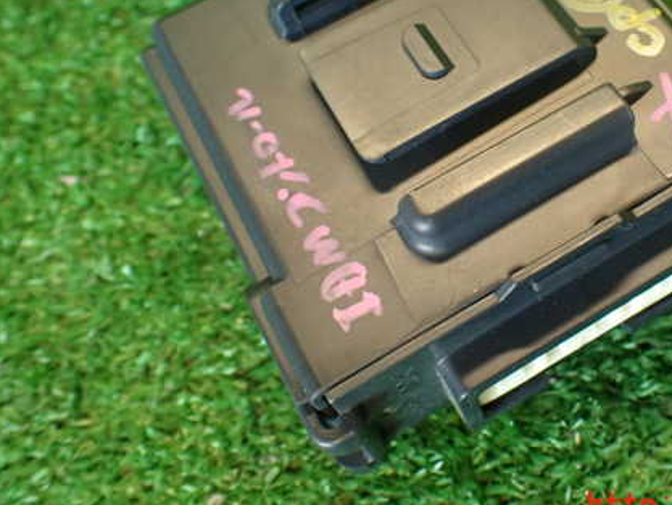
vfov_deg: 31.3
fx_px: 893
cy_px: 165
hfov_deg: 40.5
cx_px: 467
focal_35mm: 46
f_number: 2.4
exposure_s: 1/30
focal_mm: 5.79
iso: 250
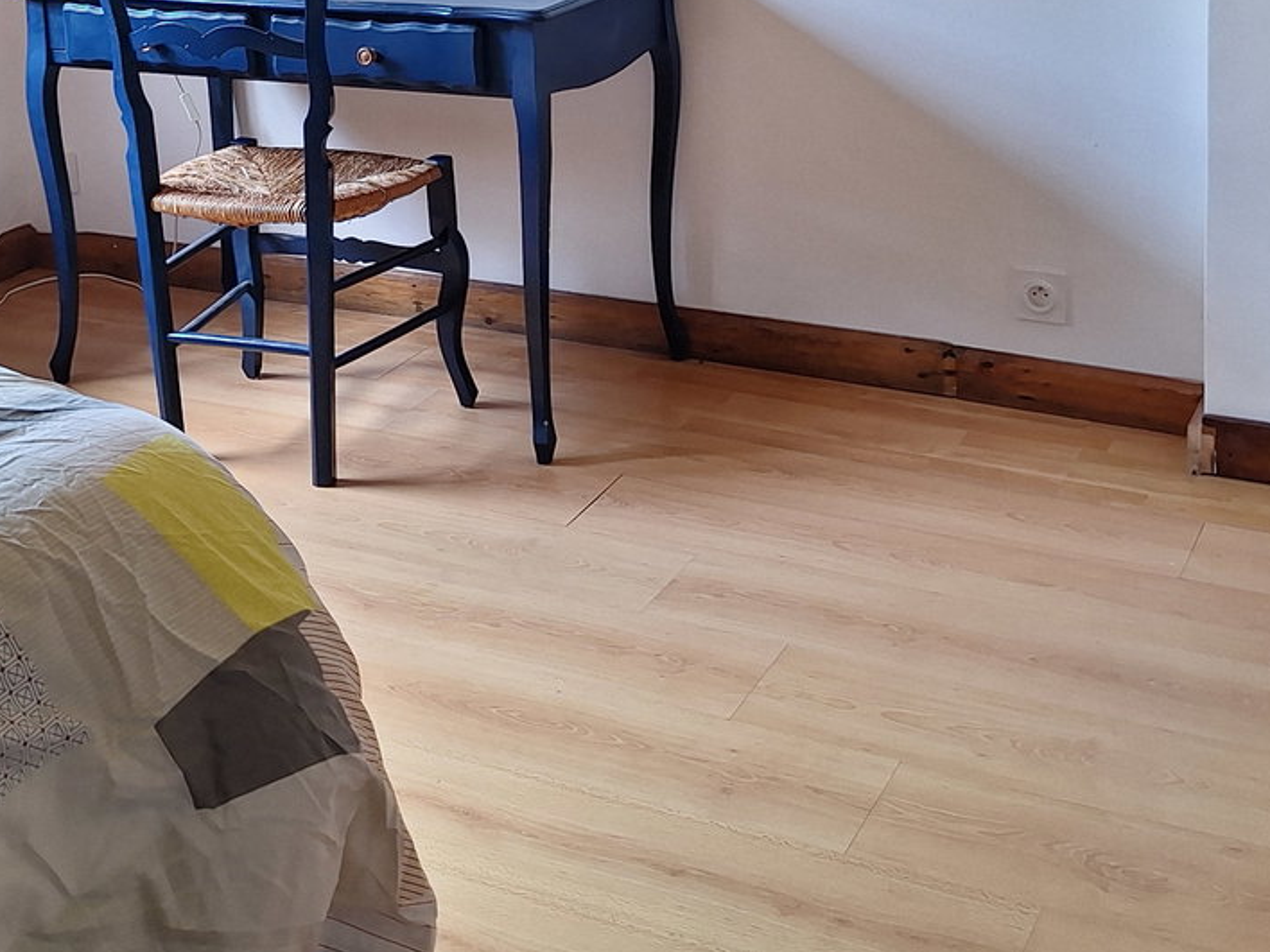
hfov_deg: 36.7
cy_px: -25
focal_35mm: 52
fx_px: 1908
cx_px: 536
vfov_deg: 26.4
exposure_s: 1/50
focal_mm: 5.54
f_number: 1.8
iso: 40
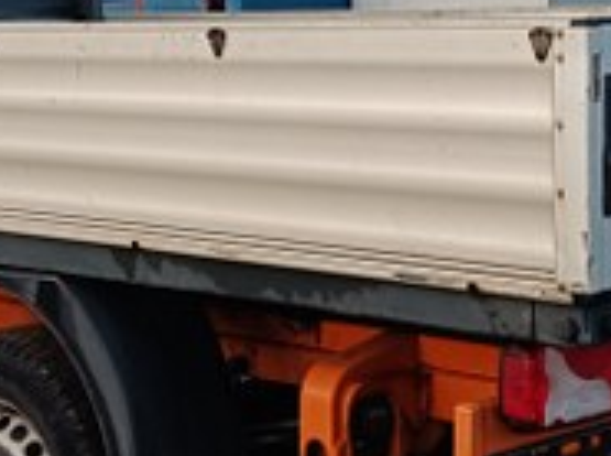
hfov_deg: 18.9
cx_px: 188
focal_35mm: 104
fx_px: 1832
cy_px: 93
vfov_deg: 14.1
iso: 456
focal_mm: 5.59
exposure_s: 1/101
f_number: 1.88
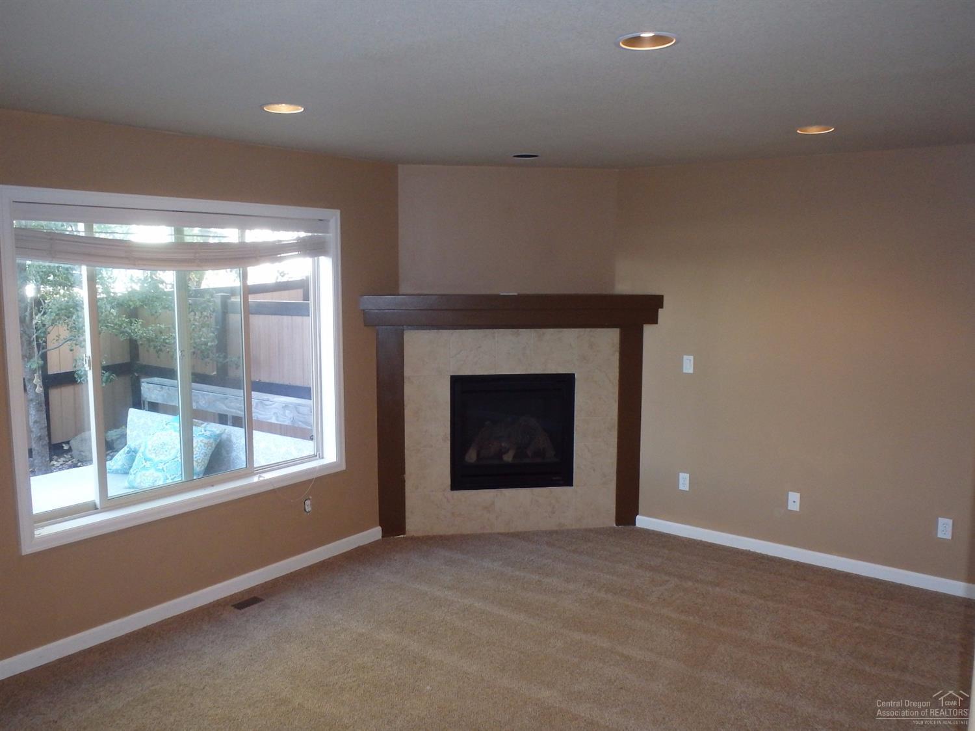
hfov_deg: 63.5
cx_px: 488
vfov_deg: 49.7
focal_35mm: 28
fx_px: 788
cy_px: 366
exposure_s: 1/30
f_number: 3.9
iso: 400
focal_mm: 5
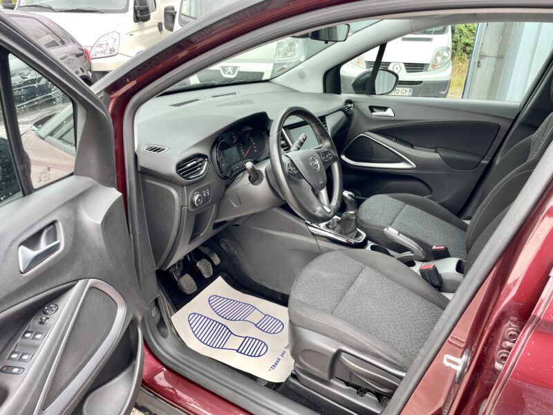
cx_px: 276
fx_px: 415
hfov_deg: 67.3
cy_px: 208
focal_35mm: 26
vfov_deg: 53.1
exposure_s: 1/121
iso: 40
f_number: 1.6
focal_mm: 4.2
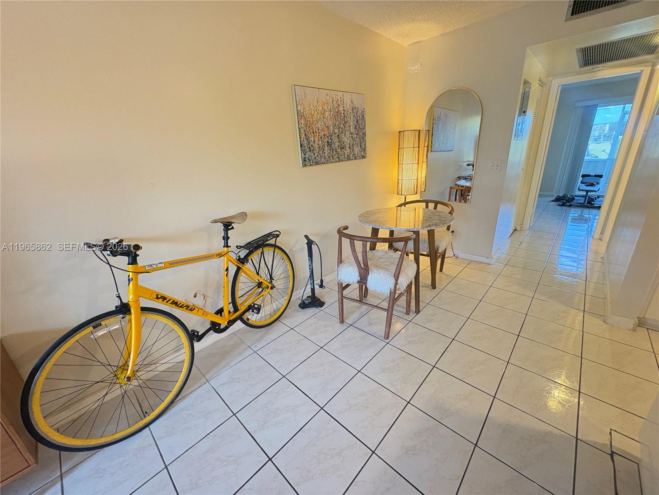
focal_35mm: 14
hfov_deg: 102.1
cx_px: 330
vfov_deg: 85.7
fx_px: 267
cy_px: 248
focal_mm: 2.22
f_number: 2.2
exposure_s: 1/60
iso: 500
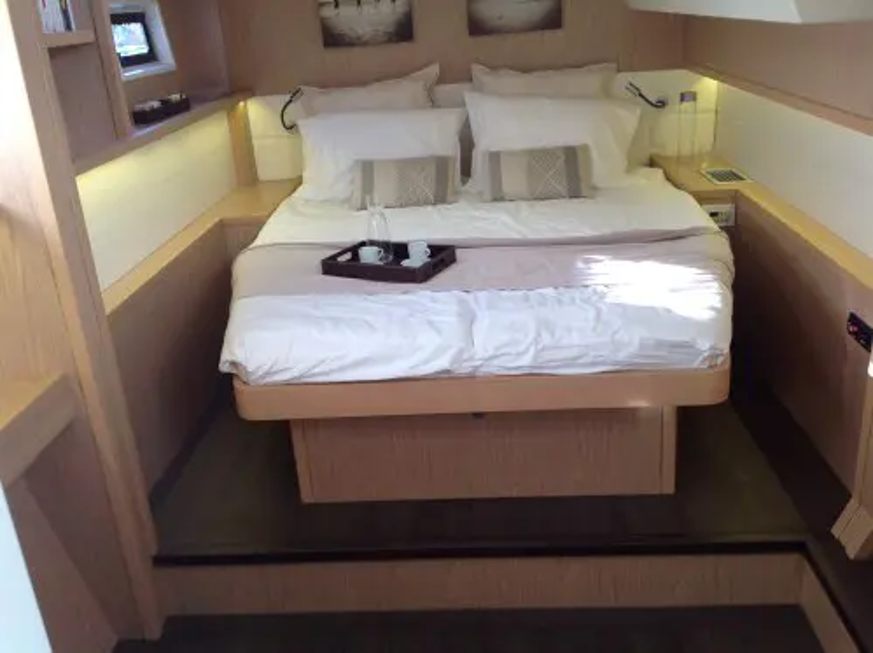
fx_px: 882
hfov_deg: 52.7
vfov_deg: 40.6
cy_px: 326
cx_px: 436
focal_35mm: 35
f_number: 2.4
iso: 80
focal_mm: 4.28
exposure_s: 1/60
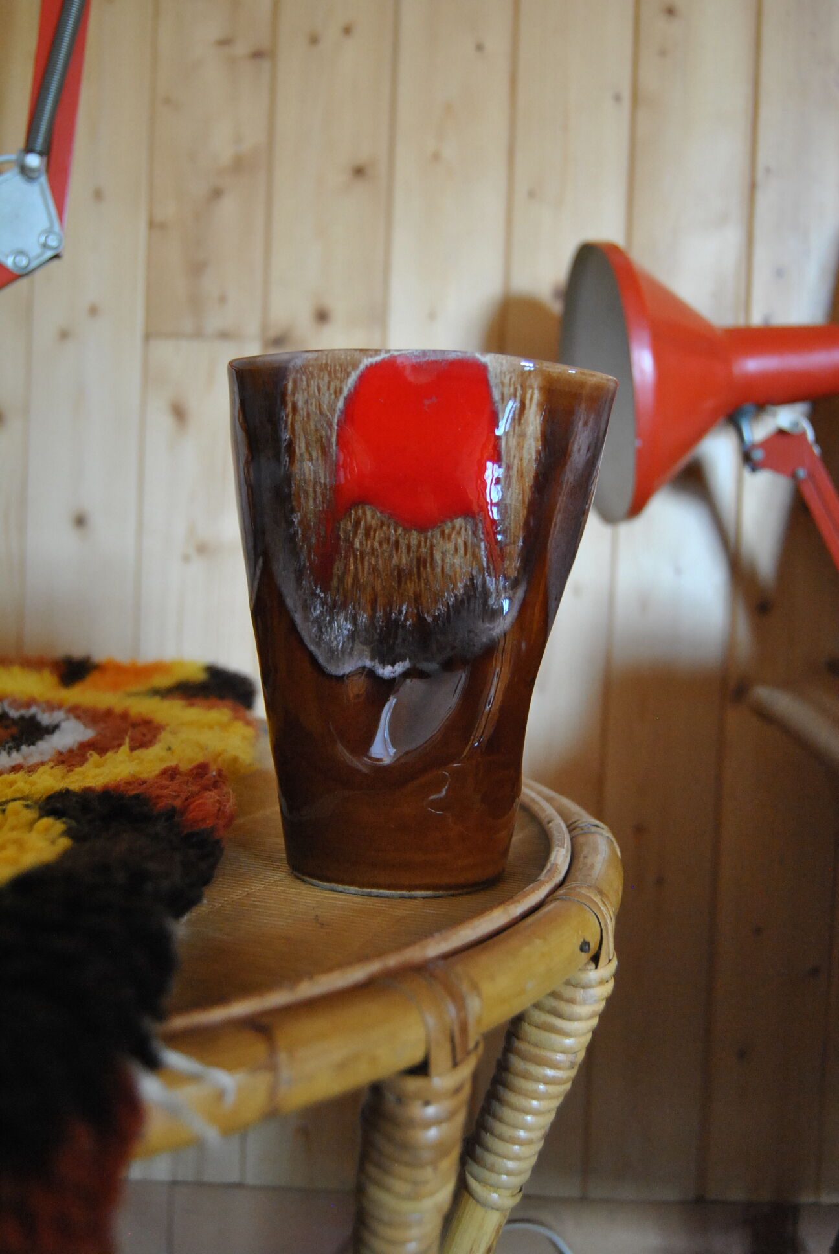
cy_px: 627
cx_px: 420
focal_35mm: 36
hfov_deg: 37.0
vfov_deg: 53.1
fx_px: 1255
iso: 1000
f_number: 3.8
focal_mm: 24
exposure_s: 1/30
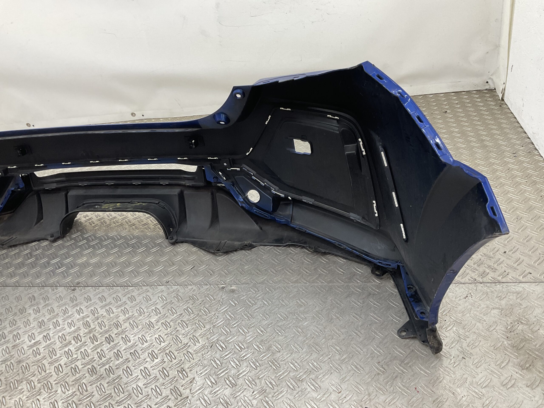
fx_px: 456
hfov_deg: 61.7
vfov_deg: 48.2
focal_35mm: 29
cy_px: 204
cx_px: 272
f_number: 1.8
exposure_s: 1/120
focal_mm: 3
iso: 50
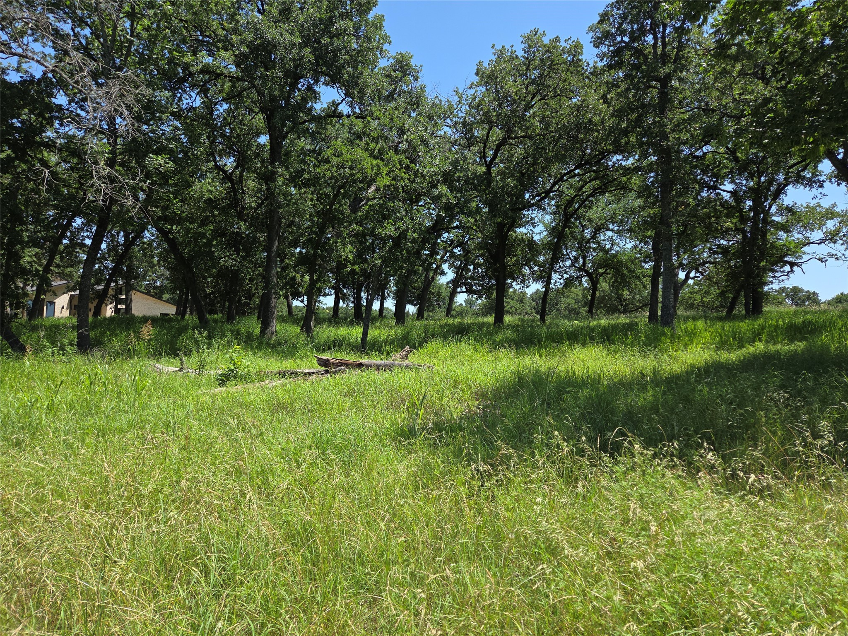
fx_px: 563
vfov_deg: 58.9
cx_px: 424
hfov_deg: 73.9
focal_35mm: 23
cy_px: 318
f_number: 1.8
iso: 25
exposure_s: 1/1050
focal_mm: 5.4
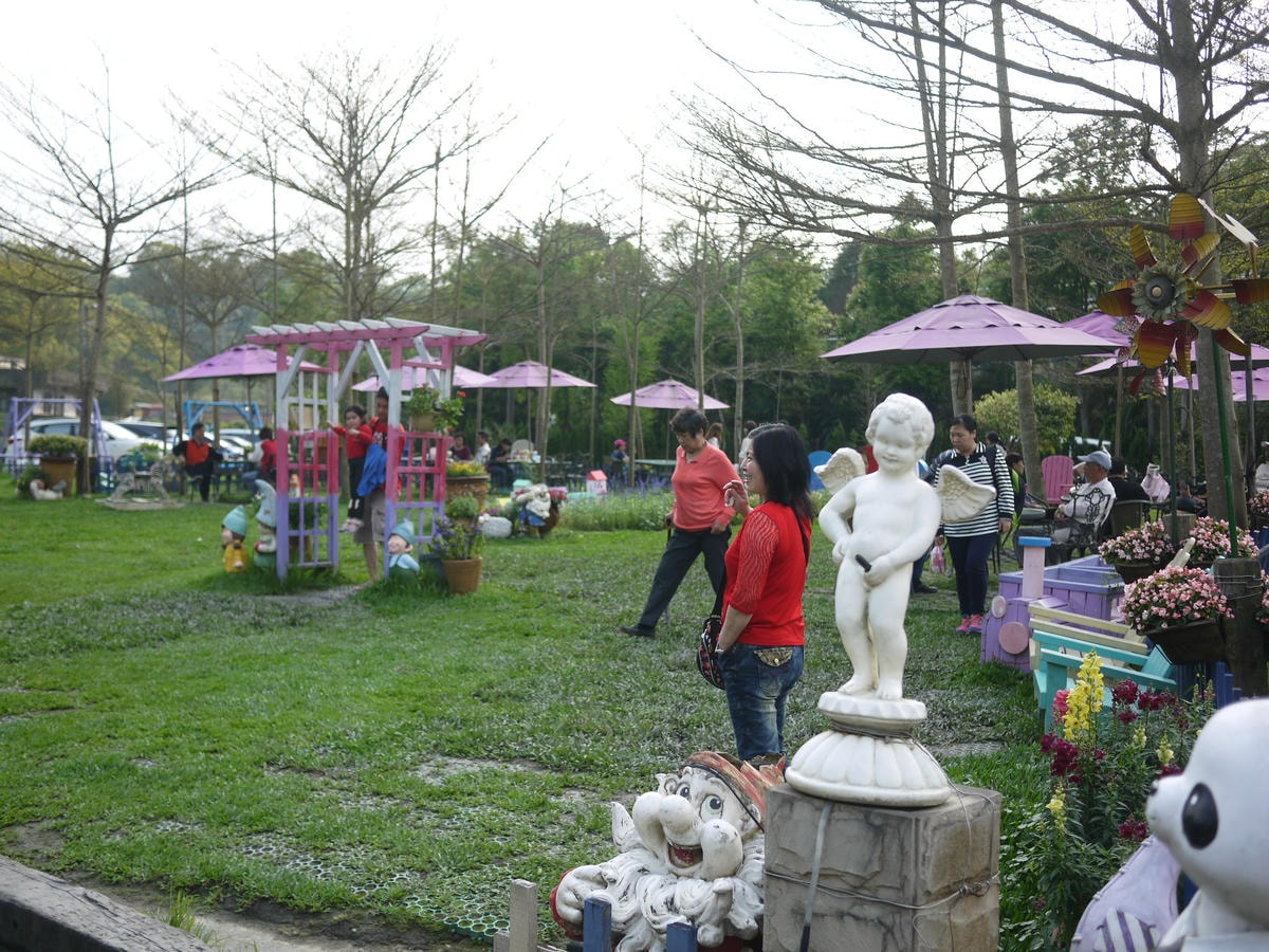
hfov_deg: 46.8
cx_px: 634
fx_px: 1466
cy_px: 476
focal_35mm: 40
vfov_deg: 36.0
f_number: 2.2
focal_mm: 20
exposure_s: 1/1600
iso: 160
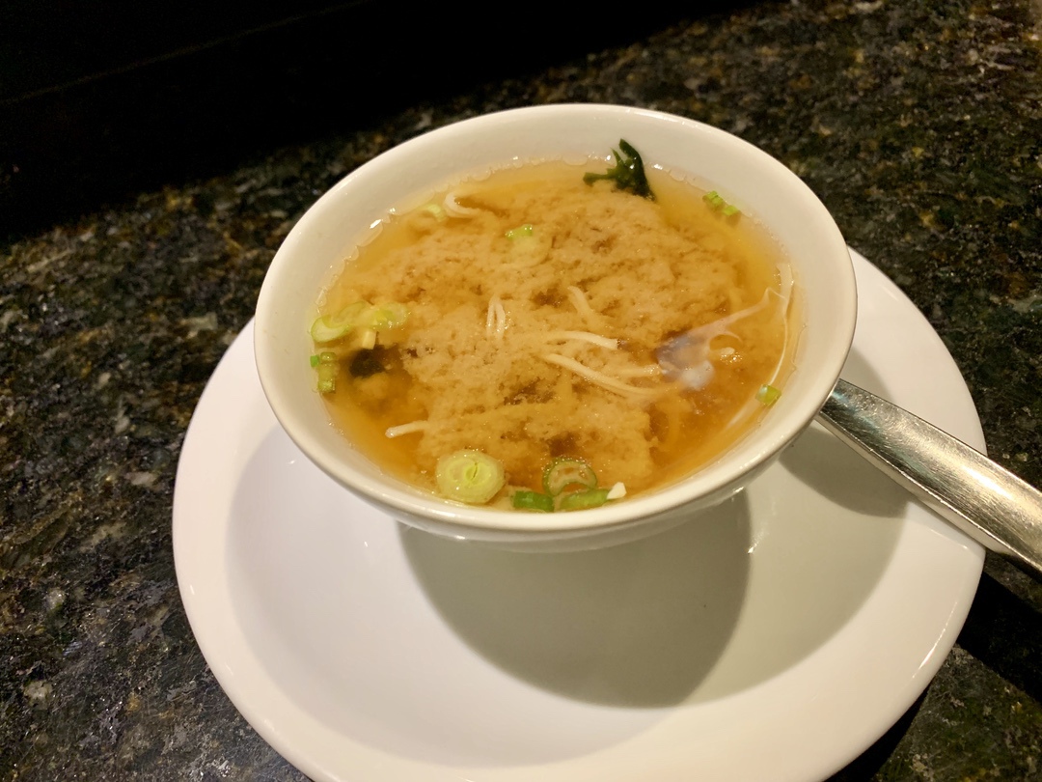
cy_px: 391
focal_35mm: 26
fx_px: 783
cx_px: 521
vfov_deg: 53.1
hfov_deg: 67.3
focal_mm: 4.25
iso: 320
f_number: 1.8
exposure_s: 1/40
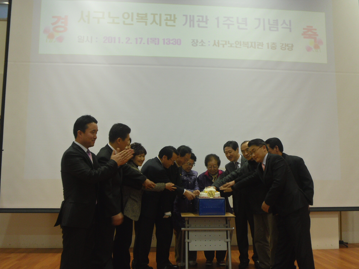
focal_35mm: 36
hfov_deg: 51.4
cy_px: 138
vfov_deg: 39.7
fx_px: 373
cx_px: 180
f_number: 3.8
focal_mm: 6.36
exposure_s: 1/29
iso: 100
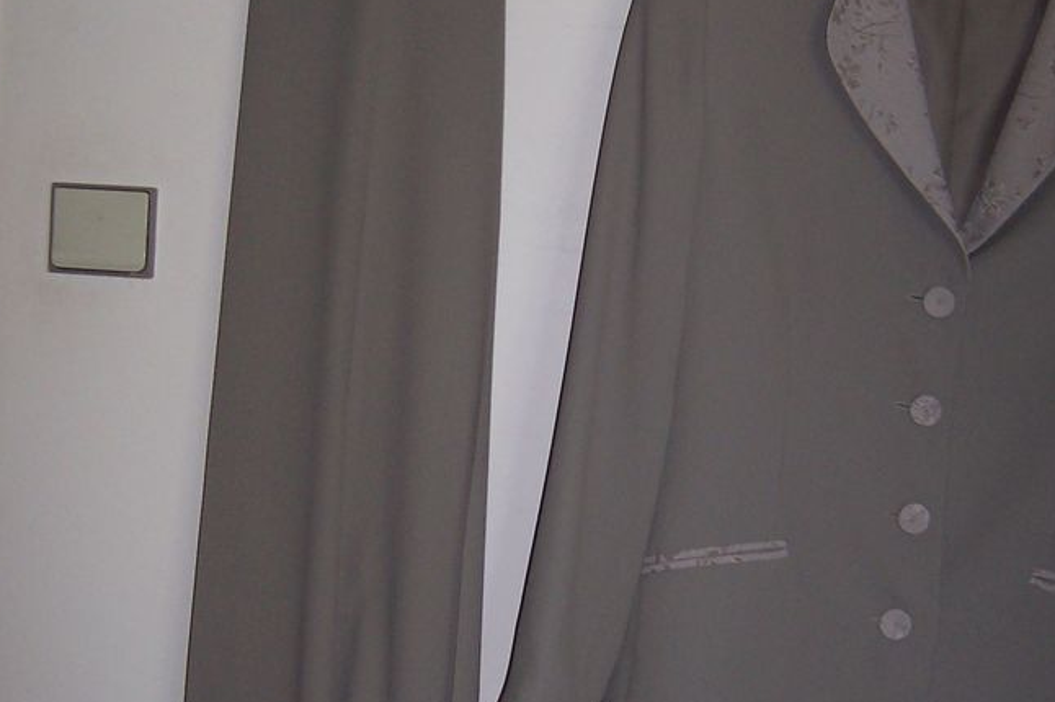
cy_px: 407
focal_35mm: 58
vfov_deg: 23.3
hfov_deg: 34.5
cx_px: 534
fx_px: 1699
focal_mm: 5.6
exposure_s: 1/60
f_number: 2.8
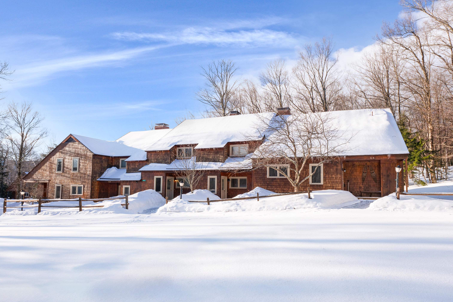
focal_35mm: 21
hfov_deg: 81.2
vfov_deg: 59.5
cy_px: 143
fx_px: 264
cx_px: 227
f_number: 7.1
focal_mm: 10
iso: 200
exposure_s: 1/400
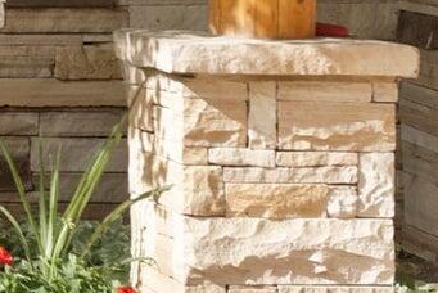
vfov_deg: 5.5
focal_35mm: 246
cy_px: -332
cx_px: -609
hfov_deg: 7.8
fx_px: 2995
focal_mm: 35
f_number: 7.1
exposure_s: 1/800
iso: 800
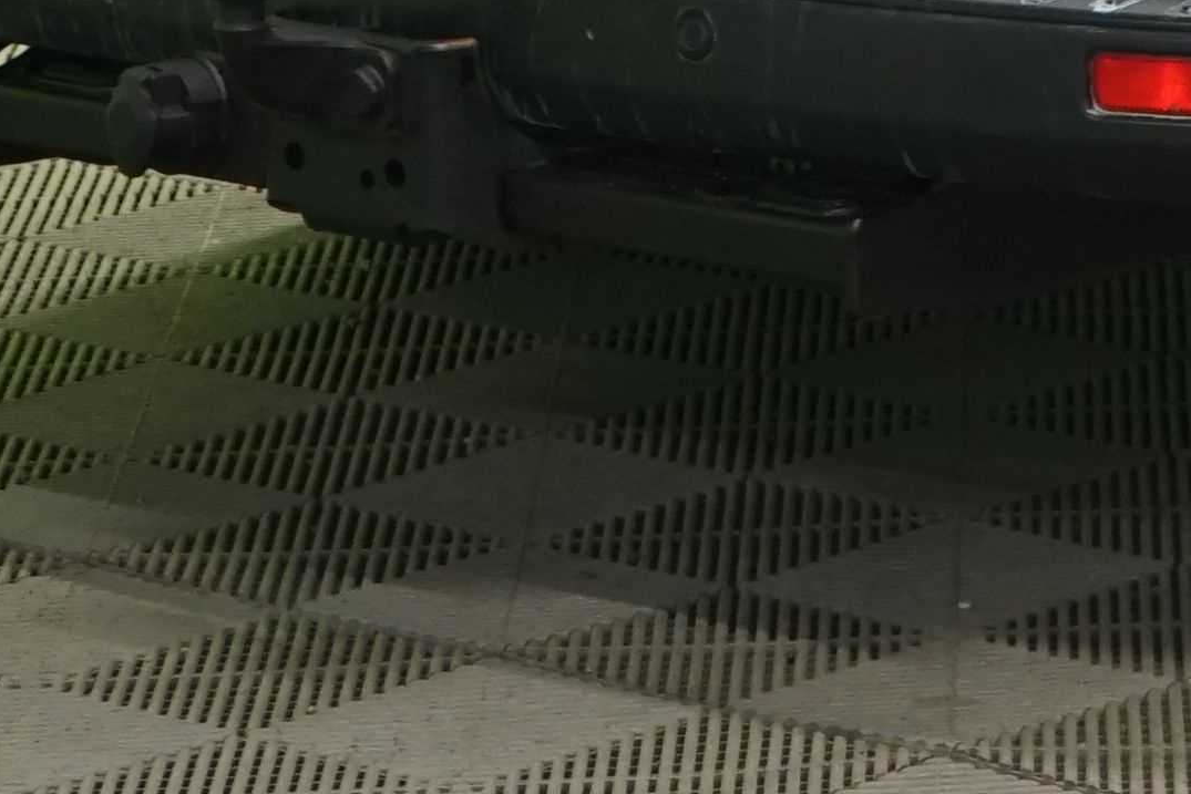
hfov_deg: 7.2
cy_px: -1049
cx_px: 2131
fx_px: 9231
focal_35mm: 279
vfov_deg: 4.8
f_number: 5
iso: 800
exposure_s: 1/30
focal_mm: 50
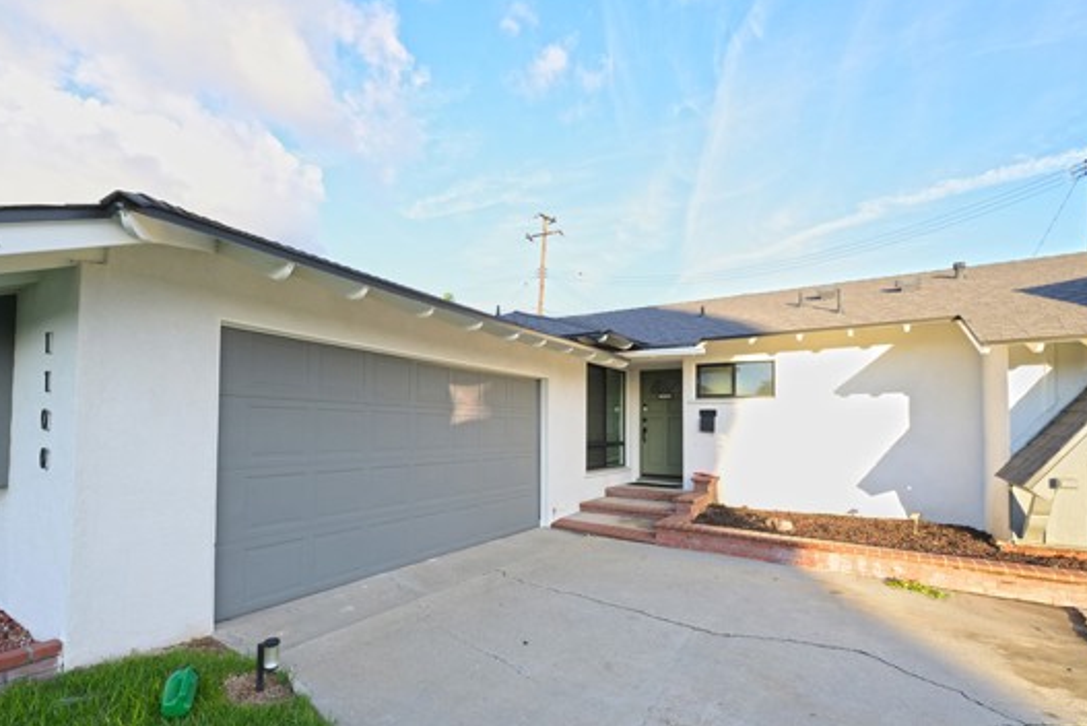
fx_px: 514
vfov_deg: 70.2
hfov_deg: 93.2
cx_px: 516
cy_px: 411
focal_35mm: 17
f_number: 8
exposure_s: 1/60
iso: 160
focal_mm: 14
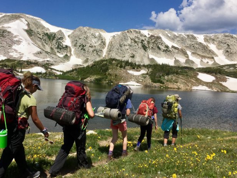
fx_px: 246
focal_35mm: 36
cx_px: 95
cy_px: 89
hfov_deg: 51.0
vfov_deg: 39.6
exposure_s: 1/3968
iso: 32
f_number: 2.2
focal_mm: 4.15
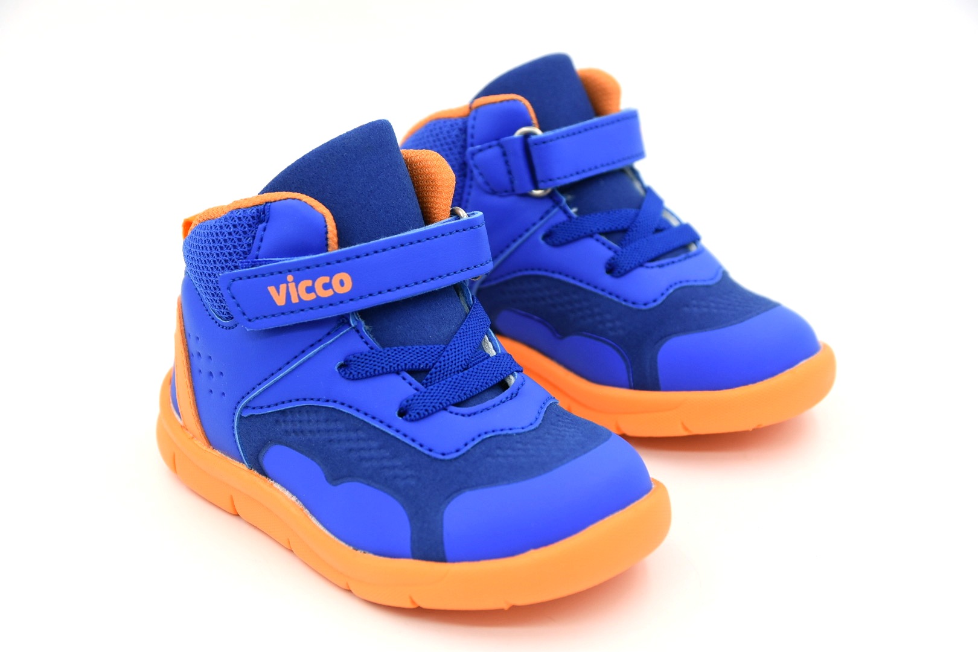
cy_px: 326
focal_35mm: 68
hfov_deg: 29.9
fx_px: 1834
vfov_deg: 20.2
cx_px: 489
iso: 400
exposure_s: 1/500
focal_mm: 45
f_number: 8
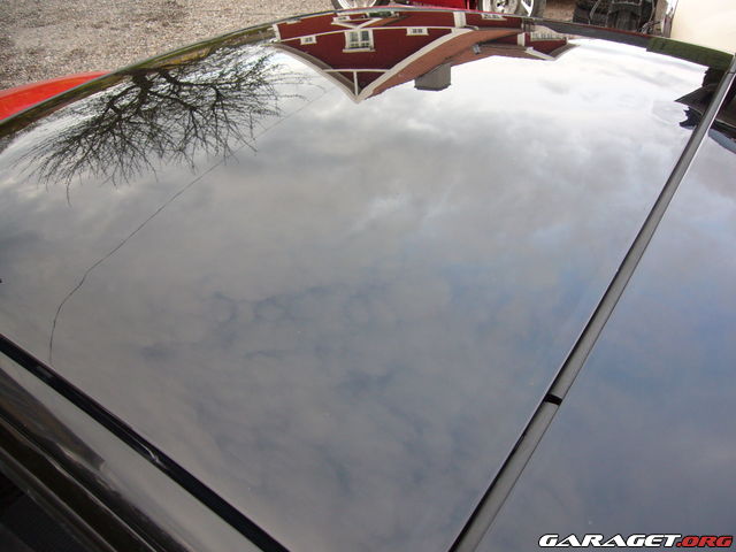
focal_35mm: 28
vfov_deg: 49.7
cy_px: 276
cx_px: 368
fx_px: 595
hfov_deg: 63.4
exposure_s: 1/30
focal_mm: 4.6
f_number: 2.8
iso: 100
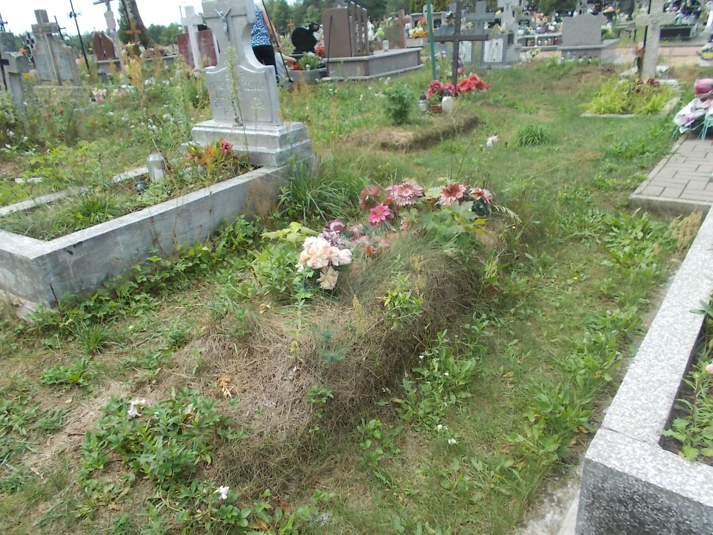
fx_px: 536
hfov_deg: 67.3
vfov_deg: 53.1
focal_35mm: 26
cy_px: 268
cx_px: 356
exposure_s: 1/400
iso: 80
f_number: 3.2
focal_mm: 4.6
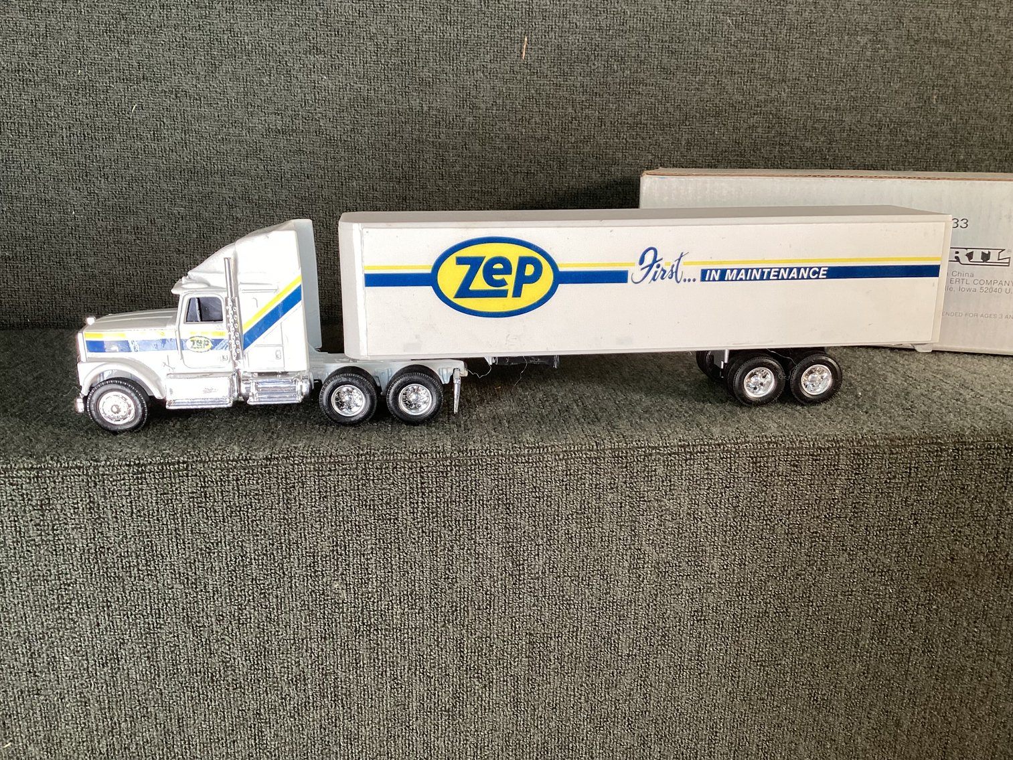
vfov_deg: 45.4
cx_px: 506
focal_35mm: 31
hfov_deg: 58.3
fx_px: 907
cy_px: 380
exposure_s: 1/50
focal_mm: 3.3
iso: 50
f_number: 2.4
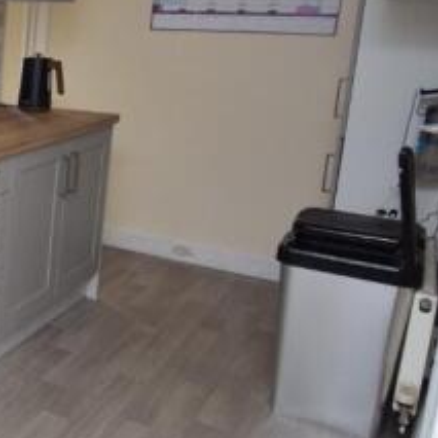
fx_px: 673
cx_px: -228
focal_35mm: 47
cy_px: 143
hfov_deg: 26.0
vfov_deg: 35.7
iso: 400
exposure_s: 1/125
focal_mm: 12
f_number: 5.6
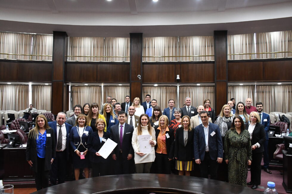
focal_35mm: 27
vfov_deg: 47.9
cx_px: 146
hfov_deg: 67.4
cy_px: 97
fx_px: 219
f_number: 6.3
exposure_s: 1/125
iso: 5000
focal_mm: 18
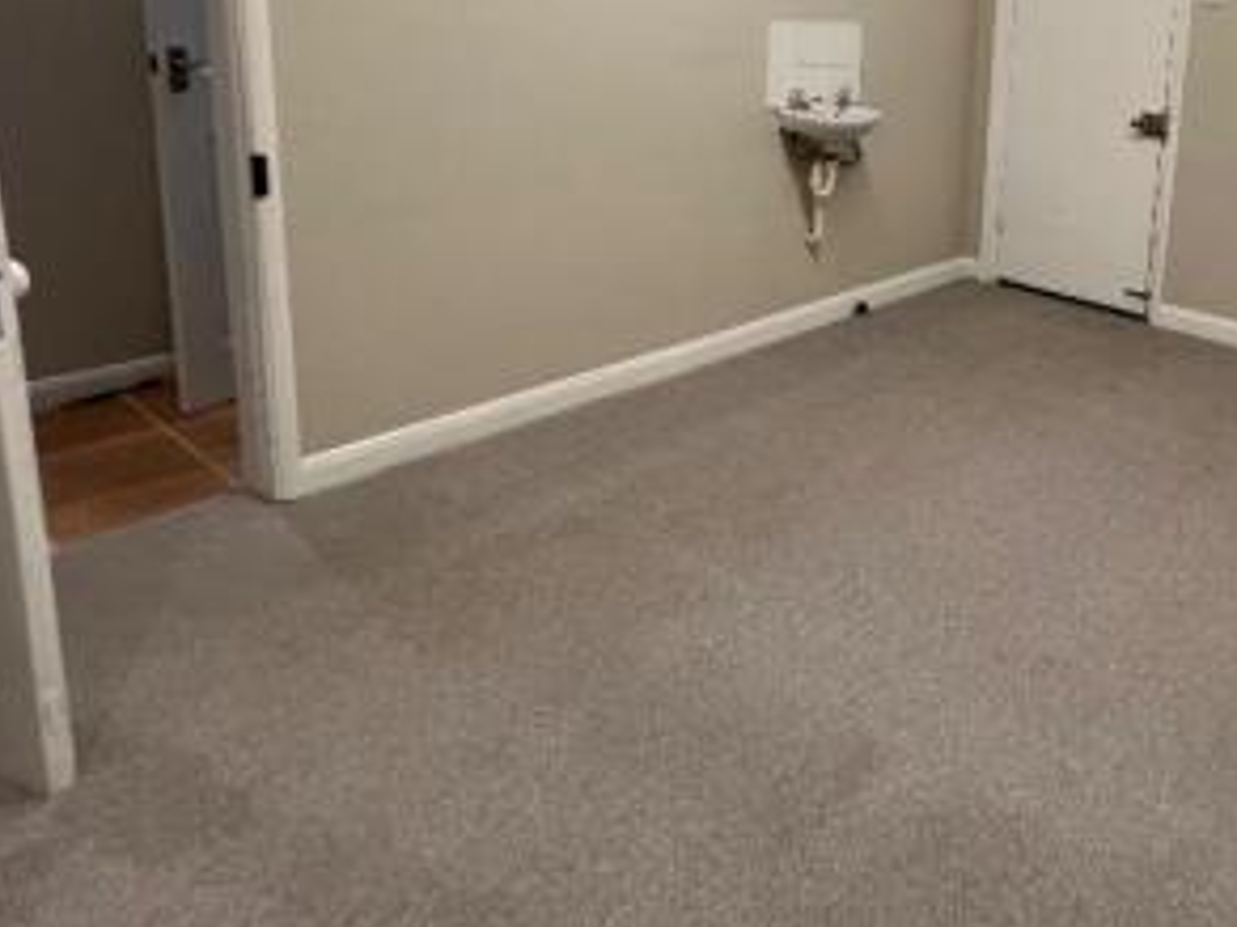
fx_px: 929
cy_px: 171
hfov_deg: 59.7
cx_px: 1057
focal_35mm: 26
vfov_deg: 49.6
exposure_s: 1/100
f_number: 1.8
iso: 80
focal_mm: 1.57
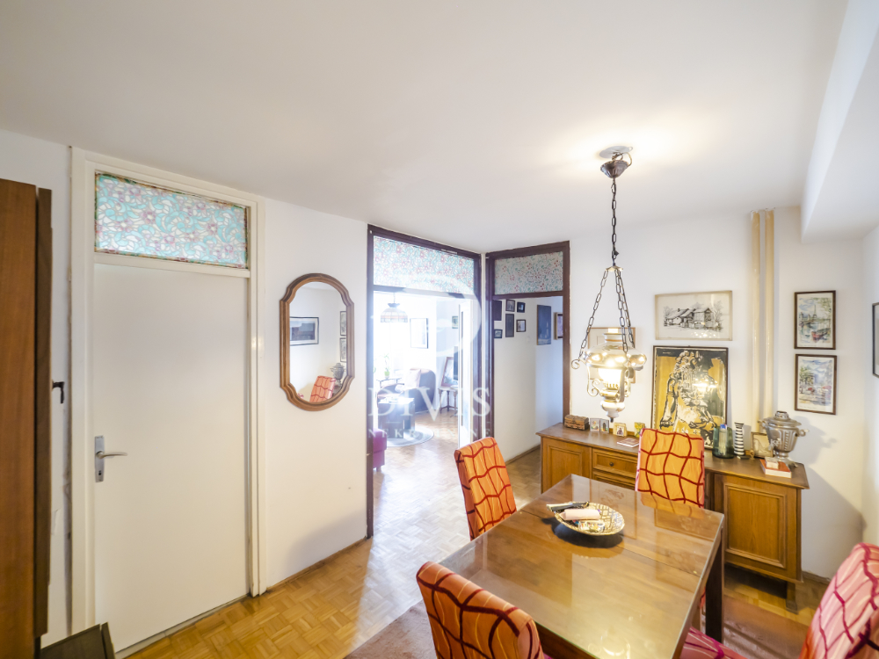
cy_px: 330
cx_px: 440
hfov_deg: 102.1
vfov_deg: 85.7
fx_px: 356
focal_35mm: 14
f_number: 4
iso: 400
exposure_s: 1/8
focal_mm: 7
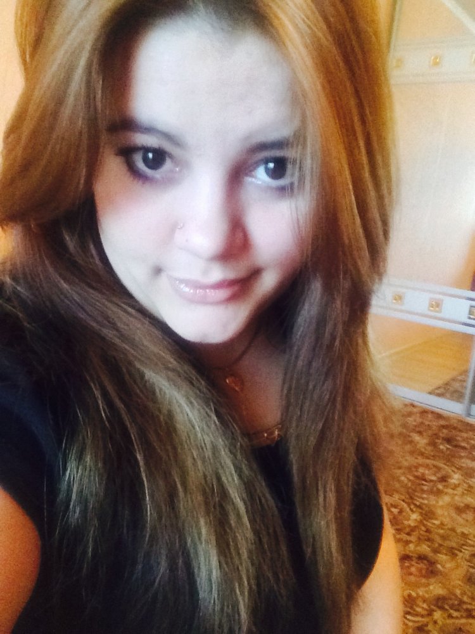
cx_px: 238
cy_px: 317
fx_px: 567
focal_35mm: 31
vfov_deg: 58.4
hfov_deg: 45.4
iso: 640
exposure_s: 1/17
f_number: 2.4
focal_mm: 2.15
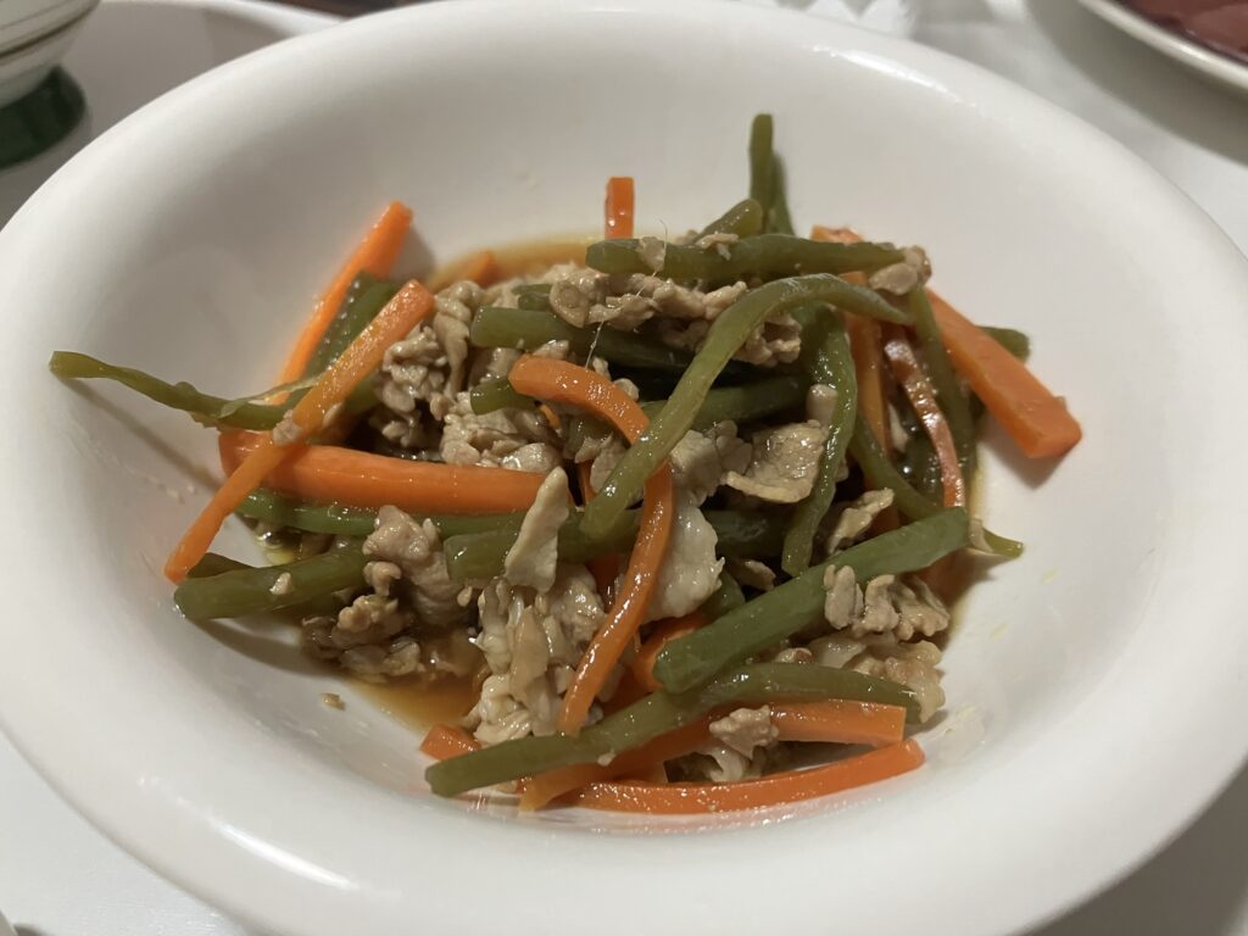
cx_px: 624
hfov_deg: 63.4
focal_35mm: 28
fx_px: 1009
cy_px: 468
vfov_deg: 49.7
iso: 320
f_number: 1.8
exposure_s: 1/50
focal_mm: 3.99
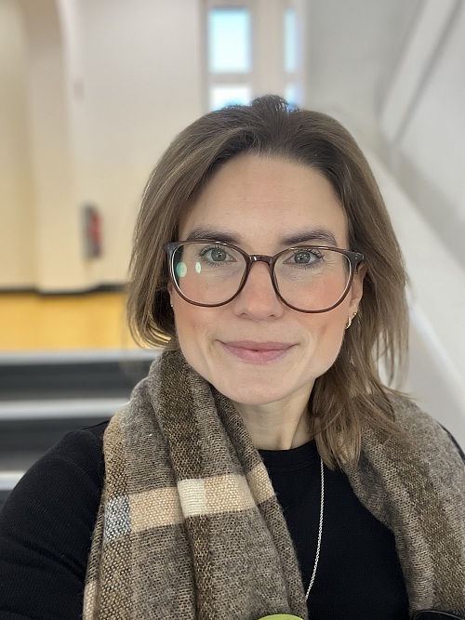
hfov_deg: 46.8
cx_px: 232
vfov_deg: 60.0
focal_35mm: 30
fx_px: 537
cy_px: 310
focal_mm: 2.71
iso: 160
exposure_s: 1/50
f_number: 2.2
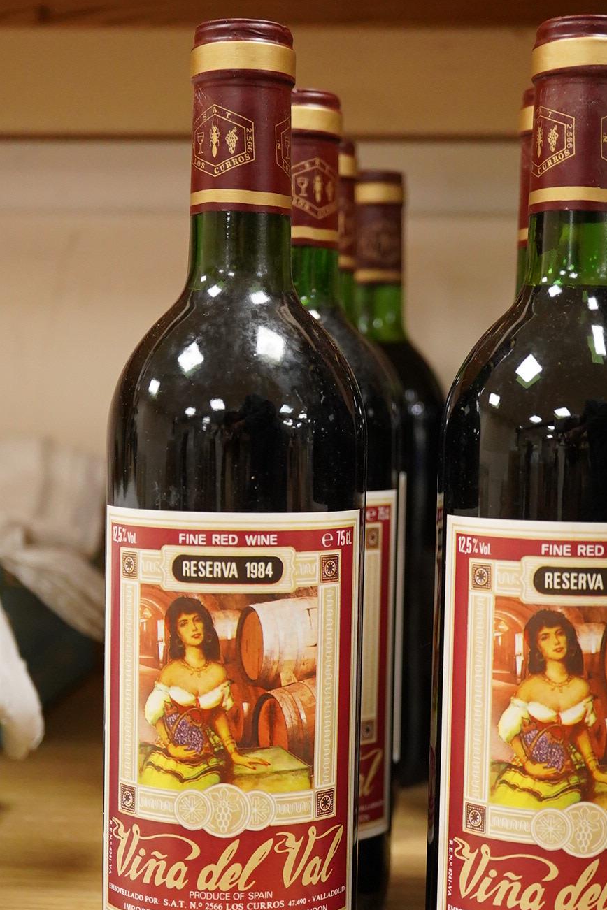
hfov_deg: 20.0
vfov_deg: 29.6
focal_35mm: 68
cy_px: 547
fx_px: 1720
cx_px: 335
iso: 2500
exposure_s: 1/250
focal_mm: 30
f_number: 3.5
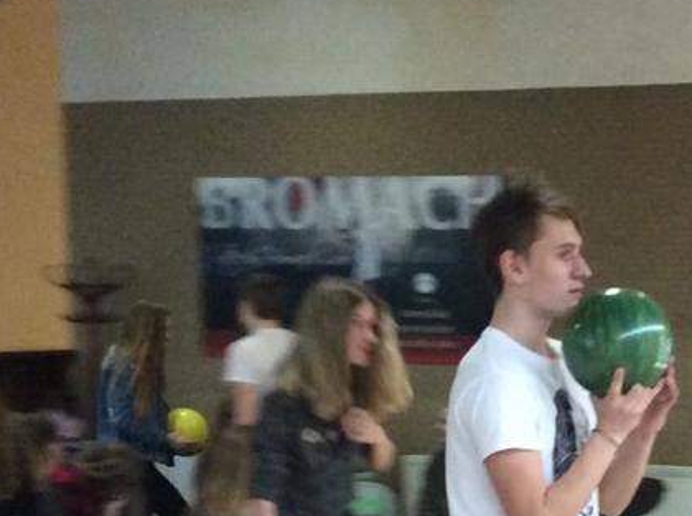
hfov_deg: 18.8
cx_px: 690
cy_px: 667
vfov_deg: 13.9
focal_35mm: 102
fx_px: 2034
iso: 200
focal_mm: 3.3
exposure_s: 1/25
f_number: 2.4
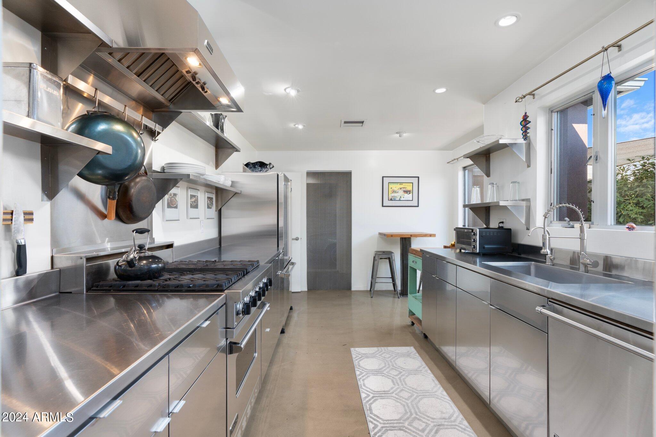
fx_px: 292
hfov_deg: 96.7
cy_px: 218
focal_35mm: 16
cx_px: 328
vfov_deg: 73.7
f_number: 8
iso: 1000
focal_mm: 16
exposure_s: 1/2
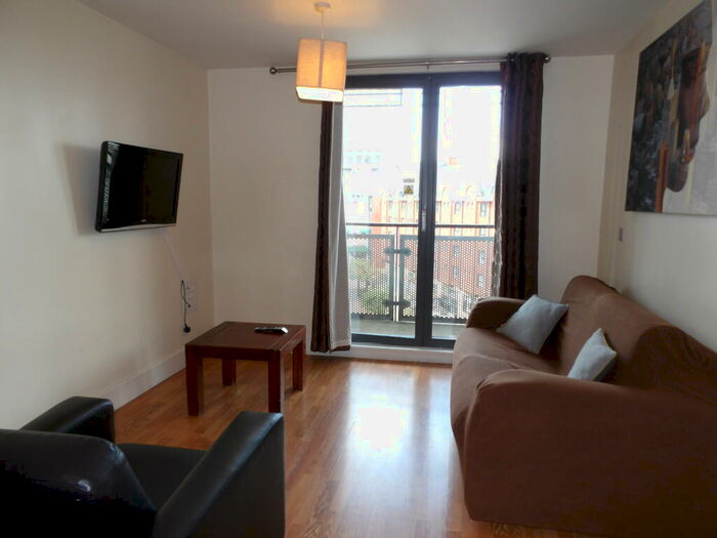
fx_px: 497
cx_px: 358
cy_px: 269
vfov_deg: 56.8
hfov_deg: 71.6
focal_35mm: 24
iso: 131
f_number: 4.1
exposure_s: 1/30
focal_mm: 4.3
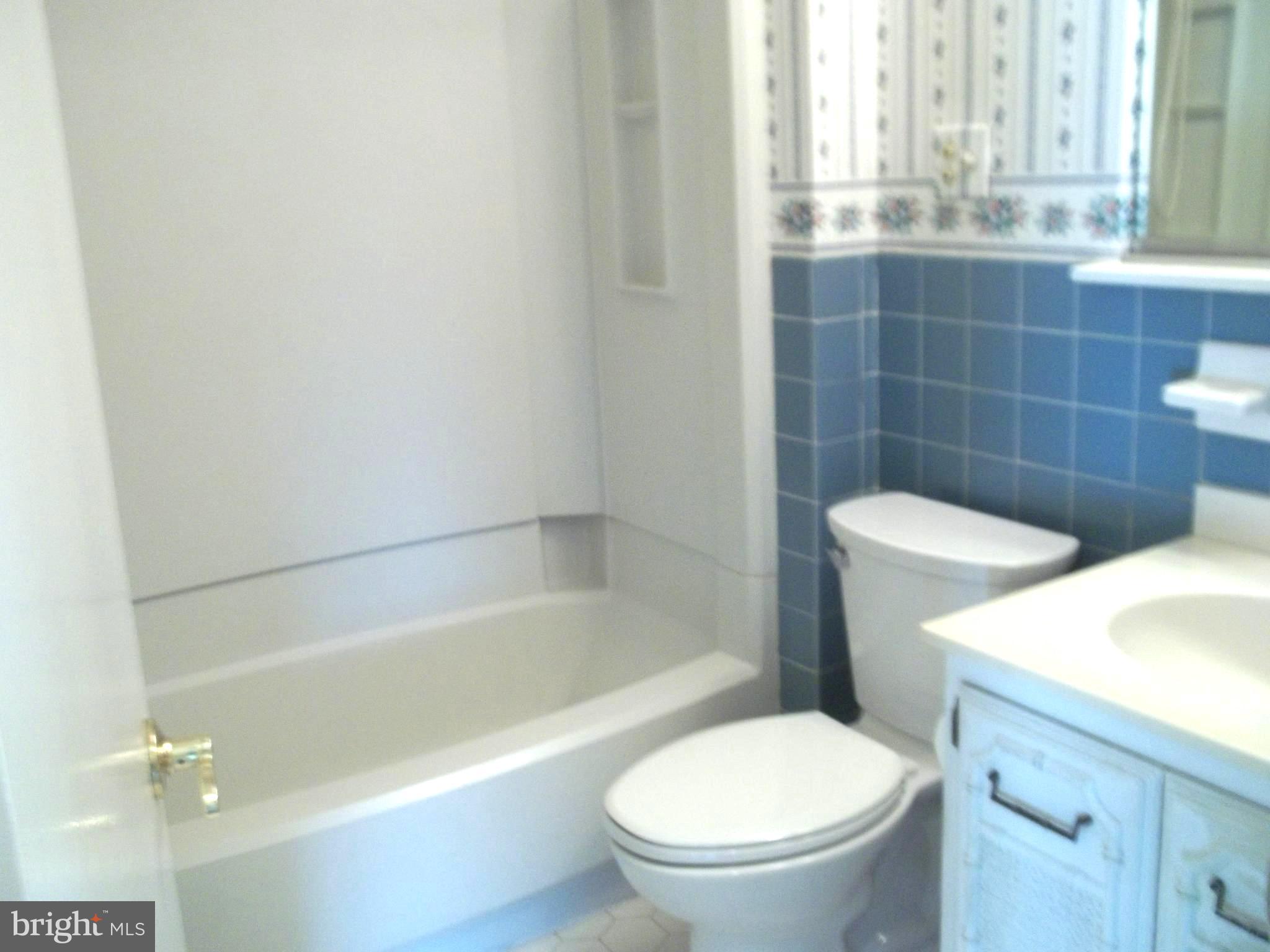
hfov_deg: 55.4
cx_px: 635
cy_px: 476
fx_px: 1211
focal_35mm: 33
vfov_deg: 42.9
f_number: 3.3
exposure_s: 1/10
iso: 160
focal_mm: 5.9
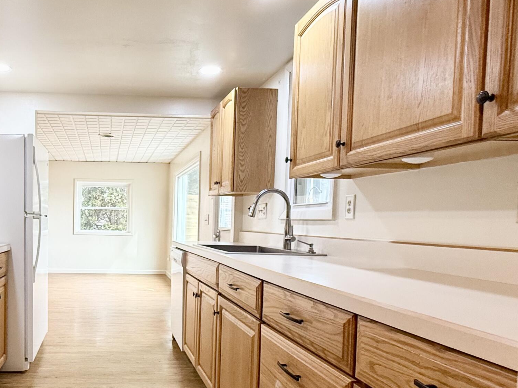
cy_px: 246
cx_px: 119
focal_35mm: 28
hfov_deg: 59.5
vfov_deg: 49.2
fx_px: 419
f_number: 2.2
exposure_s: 1/120
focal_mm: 2.22
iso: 160
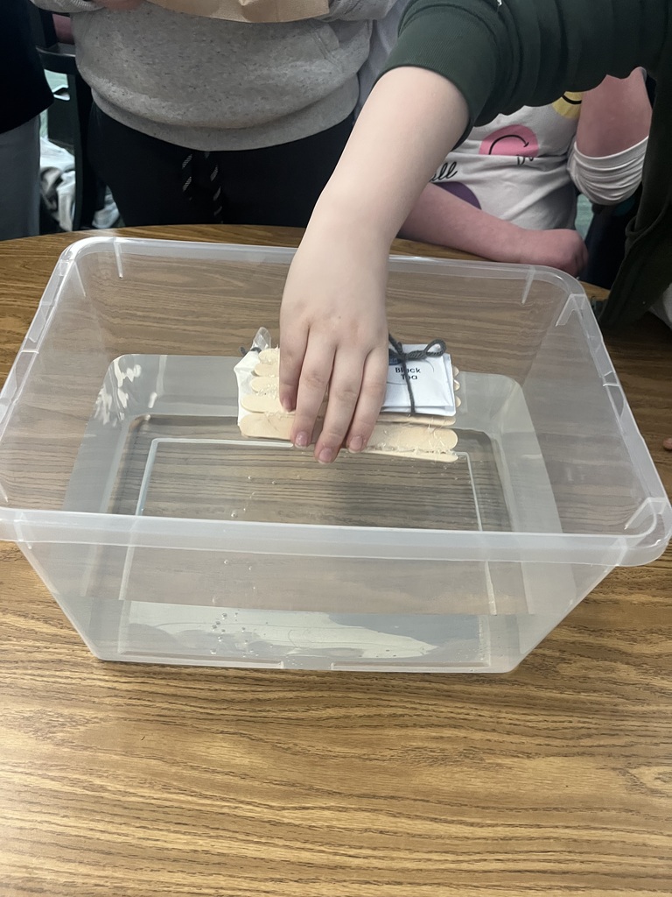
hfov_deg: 53.1
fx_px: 673
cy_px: 448
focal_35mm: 26
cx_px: 336
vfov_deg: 67.3
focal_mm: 5.1
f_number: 1.6
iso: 400
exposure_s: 1/60
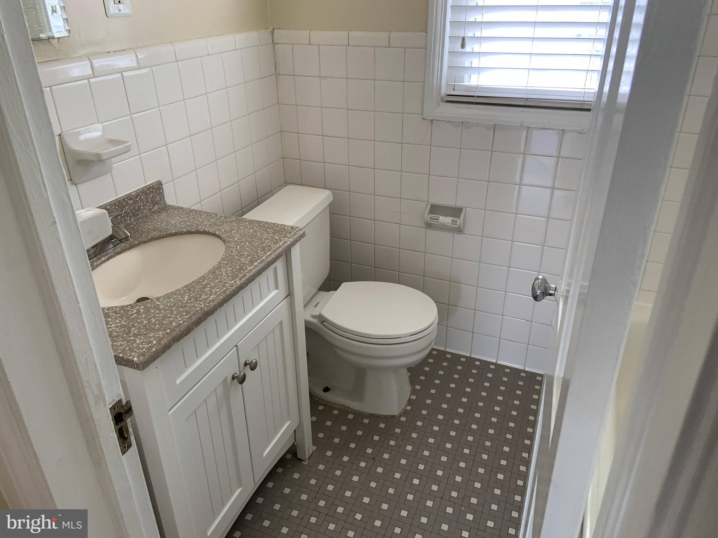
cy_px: 269
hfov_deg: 67.3
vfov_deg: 53.1
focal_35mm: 26
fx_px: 539
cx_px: 359
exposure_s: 1/60
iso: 100
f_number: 1.8
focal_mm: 4.2
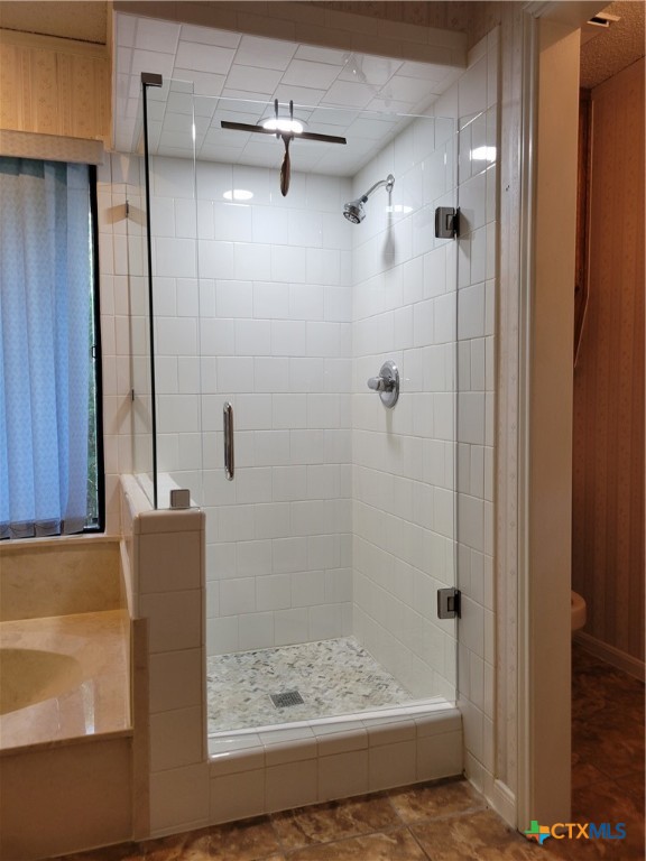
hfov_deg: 53.1
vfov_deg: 67.3
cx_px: 323
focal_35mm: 26
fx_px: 647
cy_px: 430
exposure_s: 1/120
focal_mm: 5.4
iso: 160
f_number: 1.8
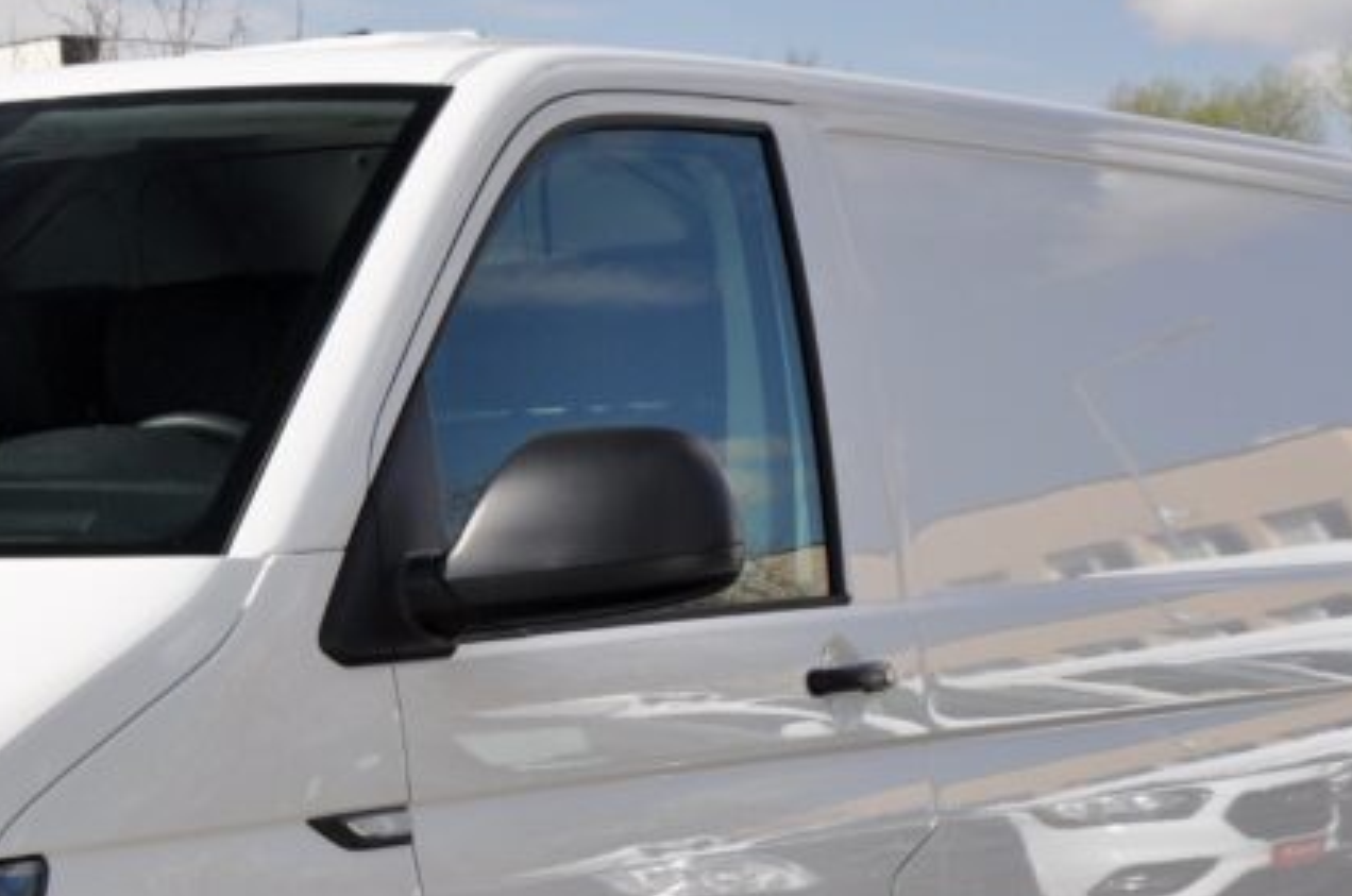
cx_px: 118
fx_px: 4348
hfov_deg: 17.4
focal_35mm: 116
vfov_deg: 11.7
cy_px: 839
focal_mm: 32
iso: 400
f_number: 9
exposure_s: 1/320
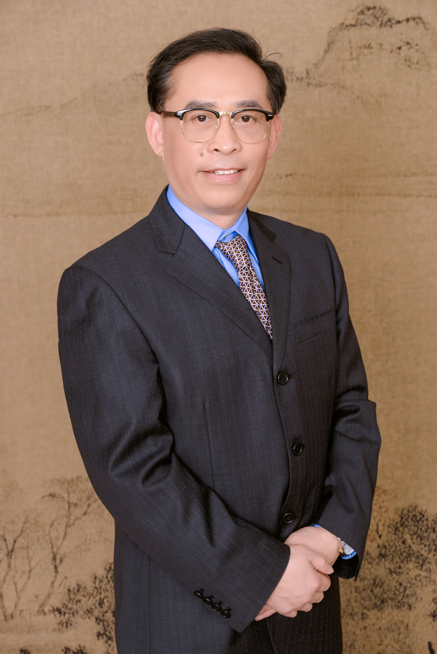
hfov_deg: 19.5
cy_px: 327
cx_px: 218
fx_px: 1274
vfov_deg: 28.8
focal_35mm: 70
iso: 100
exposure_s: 1/100
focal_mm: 70
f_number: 5.6
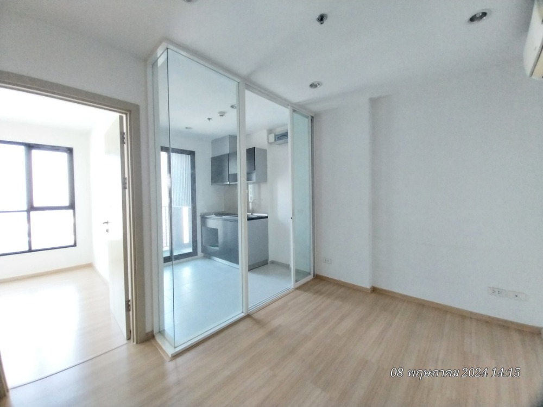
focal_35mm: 13
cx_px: 272
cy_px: 204
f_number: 2.2
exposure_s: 1/50
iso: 250
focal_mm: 1.3
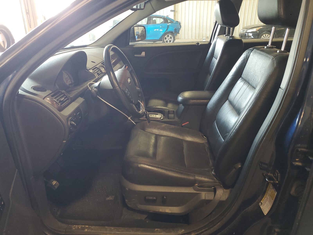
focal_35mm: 26
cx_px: 156
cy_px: 118
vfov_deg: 53.1
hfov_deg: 67.3
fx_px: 235
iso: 131
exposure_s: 1/60.2
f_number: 1.5
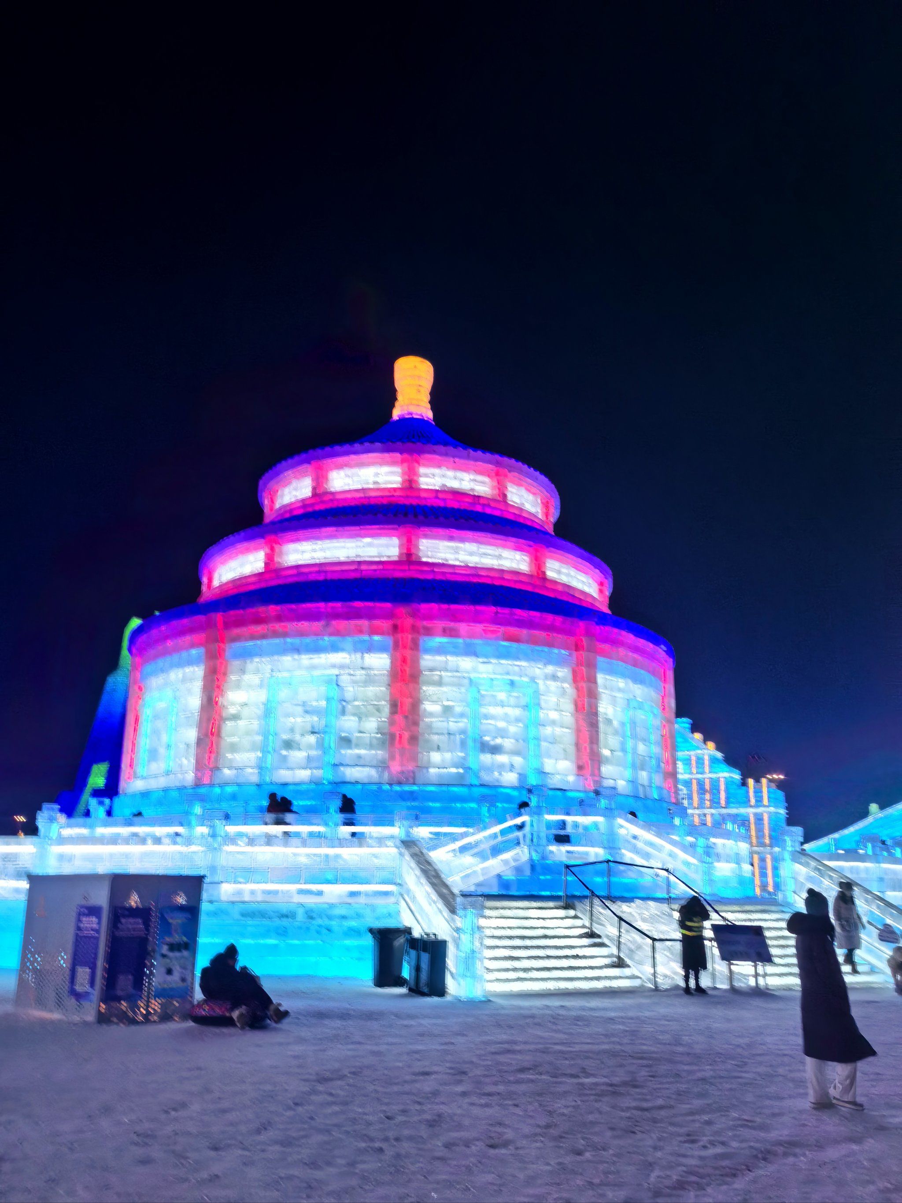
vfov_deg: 60.0
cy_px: 602
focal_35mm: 30
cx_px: 451
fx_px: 1042
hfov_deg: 46.8
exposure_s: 3
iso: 50
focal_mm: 5.75
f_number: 4
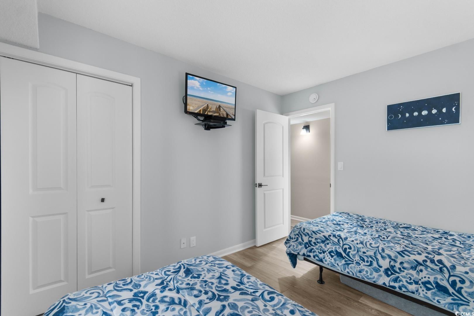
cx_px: 237
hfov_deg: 100.4
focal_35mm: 15
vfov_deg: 77.3
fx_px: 197
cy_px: 158
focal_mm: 10
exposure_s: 1
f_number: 4.5
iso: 100
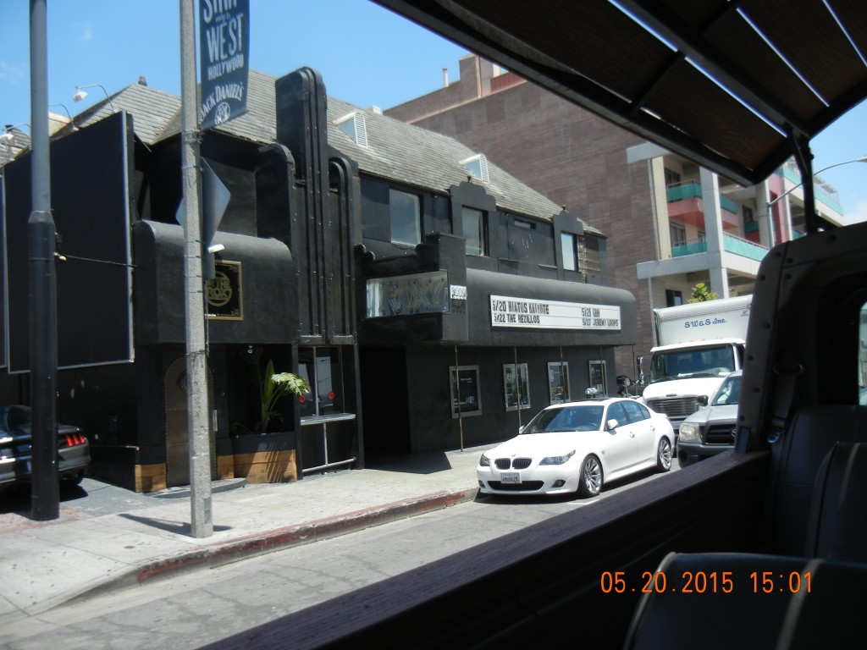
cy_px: 325
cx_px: 434
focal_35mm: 30
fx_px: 751
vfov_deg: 46.8
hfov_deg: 60.0
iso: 160
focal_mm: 5.4
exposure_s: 1/243
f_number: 7
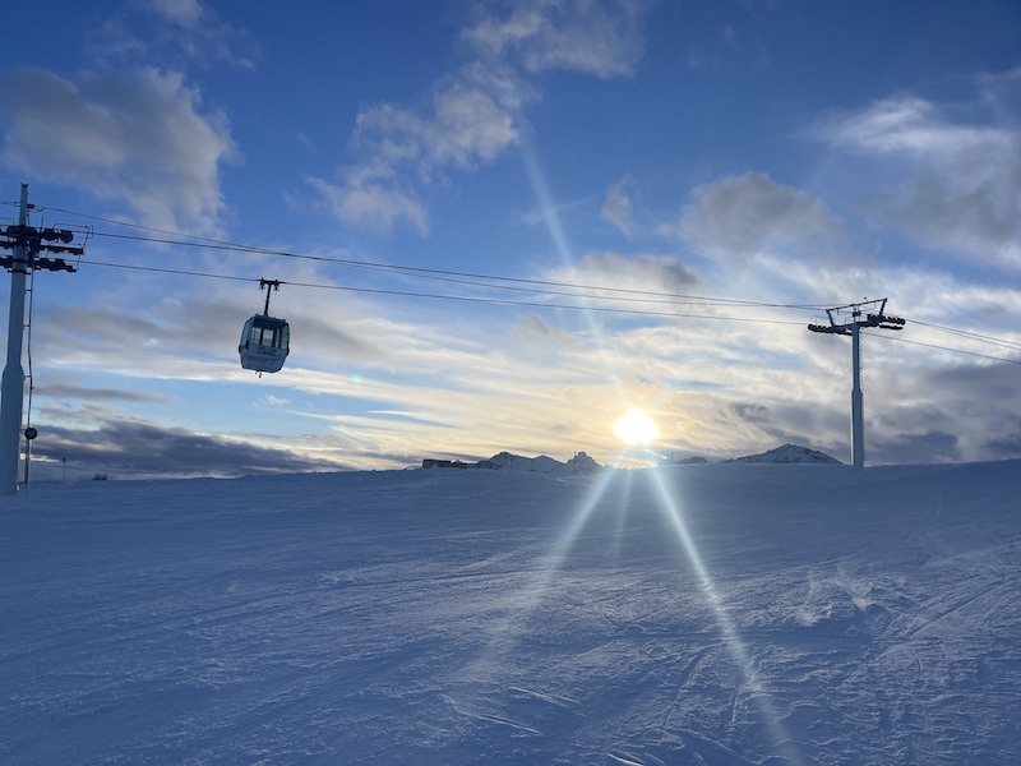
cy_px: 383
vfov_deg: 53.1
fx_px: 767
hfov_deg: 67.3
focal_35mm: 26
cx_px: 510
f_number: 1.6
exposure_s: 1/9174
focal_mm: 5.1
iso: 50
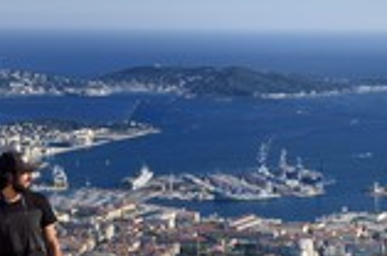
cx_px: 317
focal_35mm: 129
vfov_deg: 10.5
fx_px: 1384
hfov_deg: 15.8
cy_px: 281
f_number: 13
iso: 200
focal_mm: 48
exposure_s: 1/200
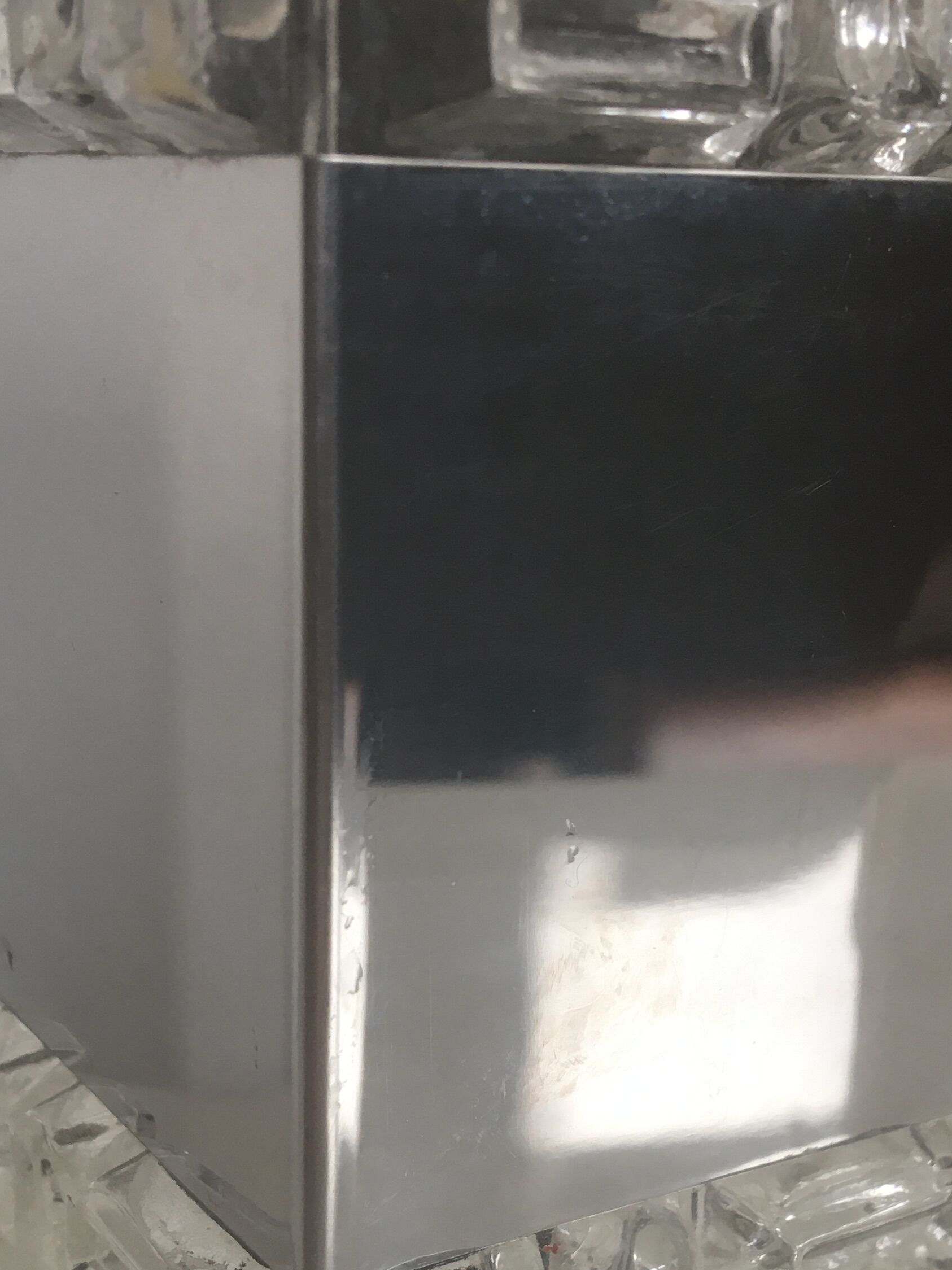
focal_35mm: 52
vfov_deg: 36.5
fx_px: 1907
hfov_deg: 28.0
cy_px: 840
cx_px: 456
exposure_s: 1/33
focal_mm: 4.15
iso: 25
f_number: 2.2
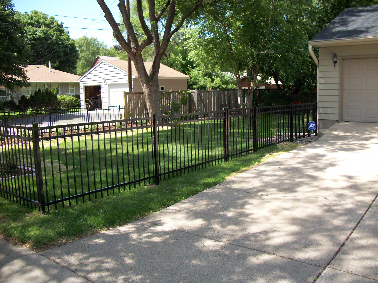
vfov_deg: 44.2
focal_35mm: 32
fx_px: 349
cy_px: 142
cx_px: 189
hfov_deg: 56.8
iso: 80
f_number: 2.9
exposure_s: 1/400
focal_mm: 5.7
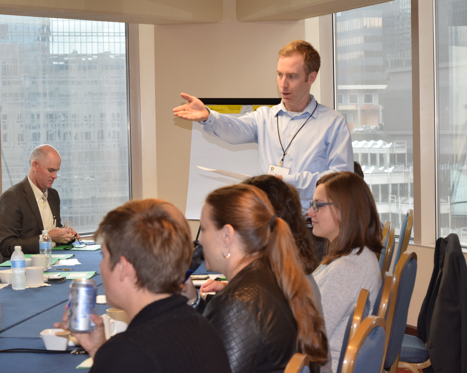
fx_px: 1293
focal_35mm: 94
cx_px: 213
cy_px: 188
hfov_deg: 20.5
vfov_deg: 16.4
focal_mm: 55
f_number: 5.6
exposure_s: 1/60
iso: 800
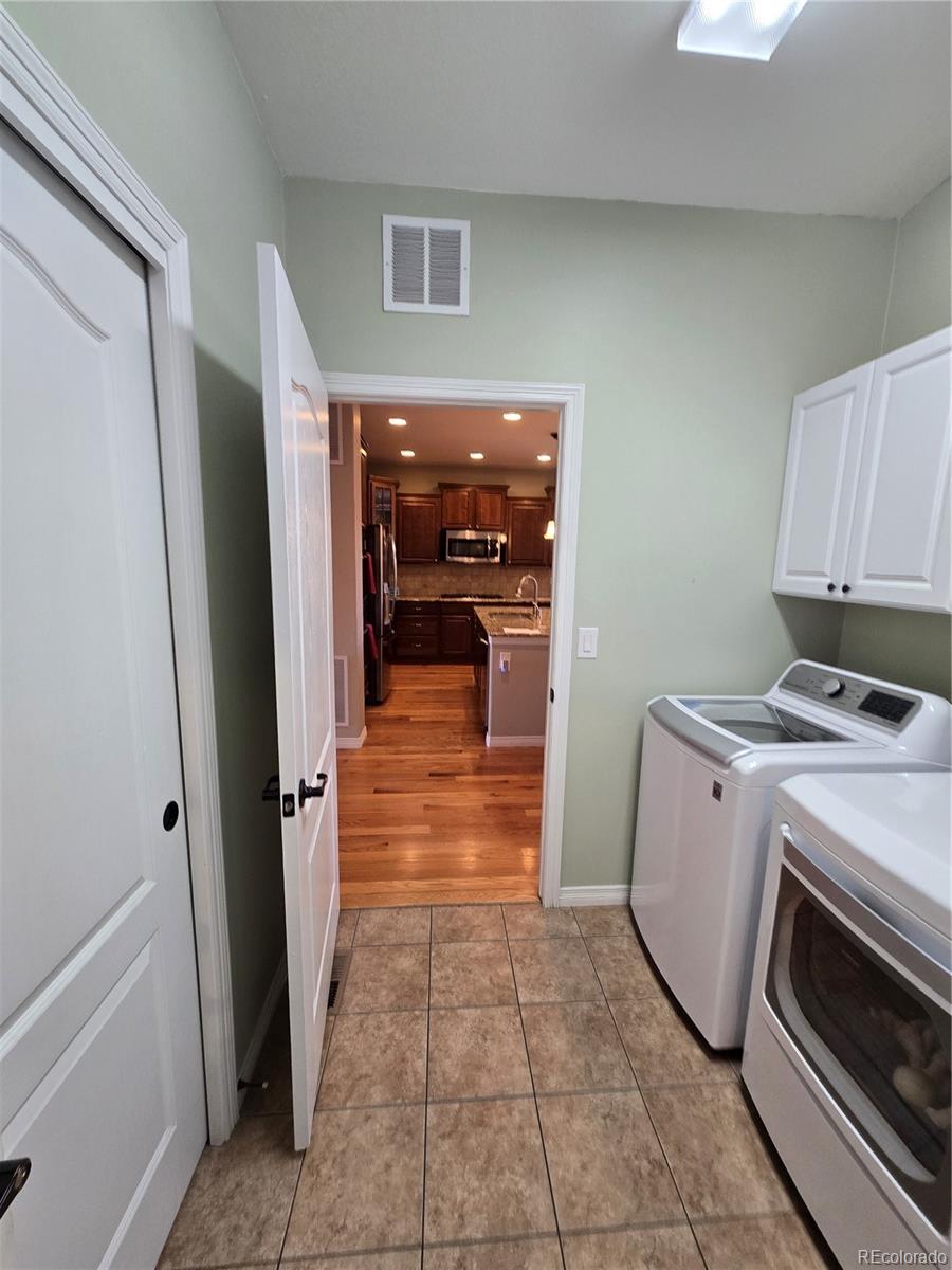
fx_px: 477
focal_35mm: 13
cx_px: 476
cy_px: 635
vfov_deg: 106.2
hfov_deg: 89.9
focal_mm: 2.2
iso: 160
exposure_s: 1/60
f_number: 2.2
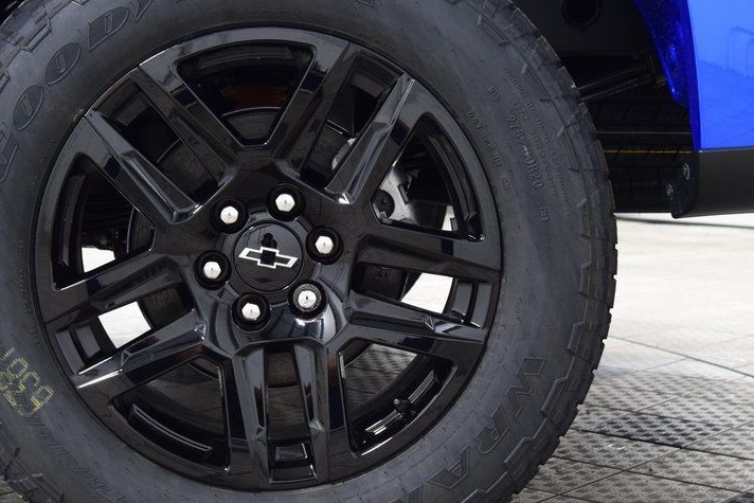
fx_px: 1445
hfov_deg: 29.1
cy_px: 236
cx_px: 284
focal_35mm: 69
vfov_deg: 19.7
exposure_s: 1/15
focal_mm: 32
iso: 1600
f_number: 6.3
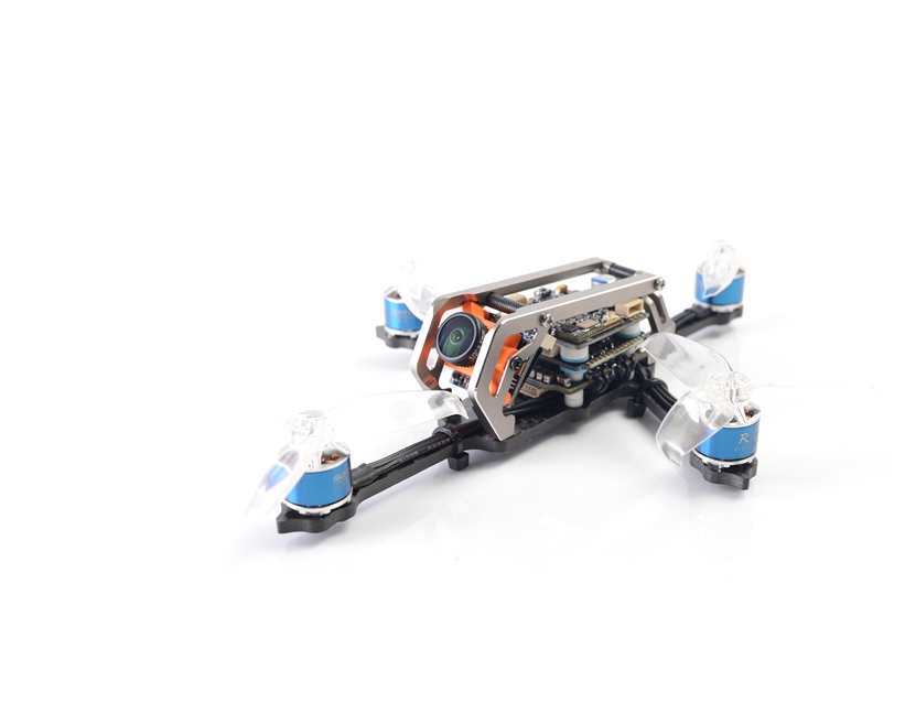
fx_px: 1072
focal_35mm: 40
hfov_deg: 45.5
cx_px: 543
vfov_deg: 37.3
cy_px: 360
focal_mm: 35
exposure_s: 1/100
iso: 200
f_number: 10
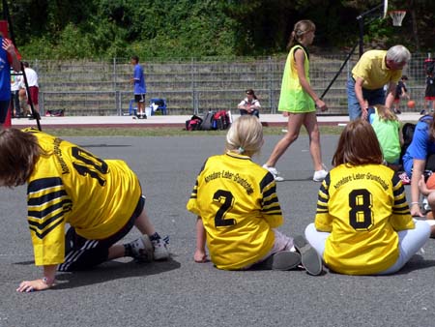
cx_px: 218
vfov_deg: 19.4
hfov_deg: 25.6
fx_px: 956
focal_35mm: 76
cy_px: 164
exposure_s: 1/1000
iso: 80
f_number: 4.6
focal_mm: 12.7
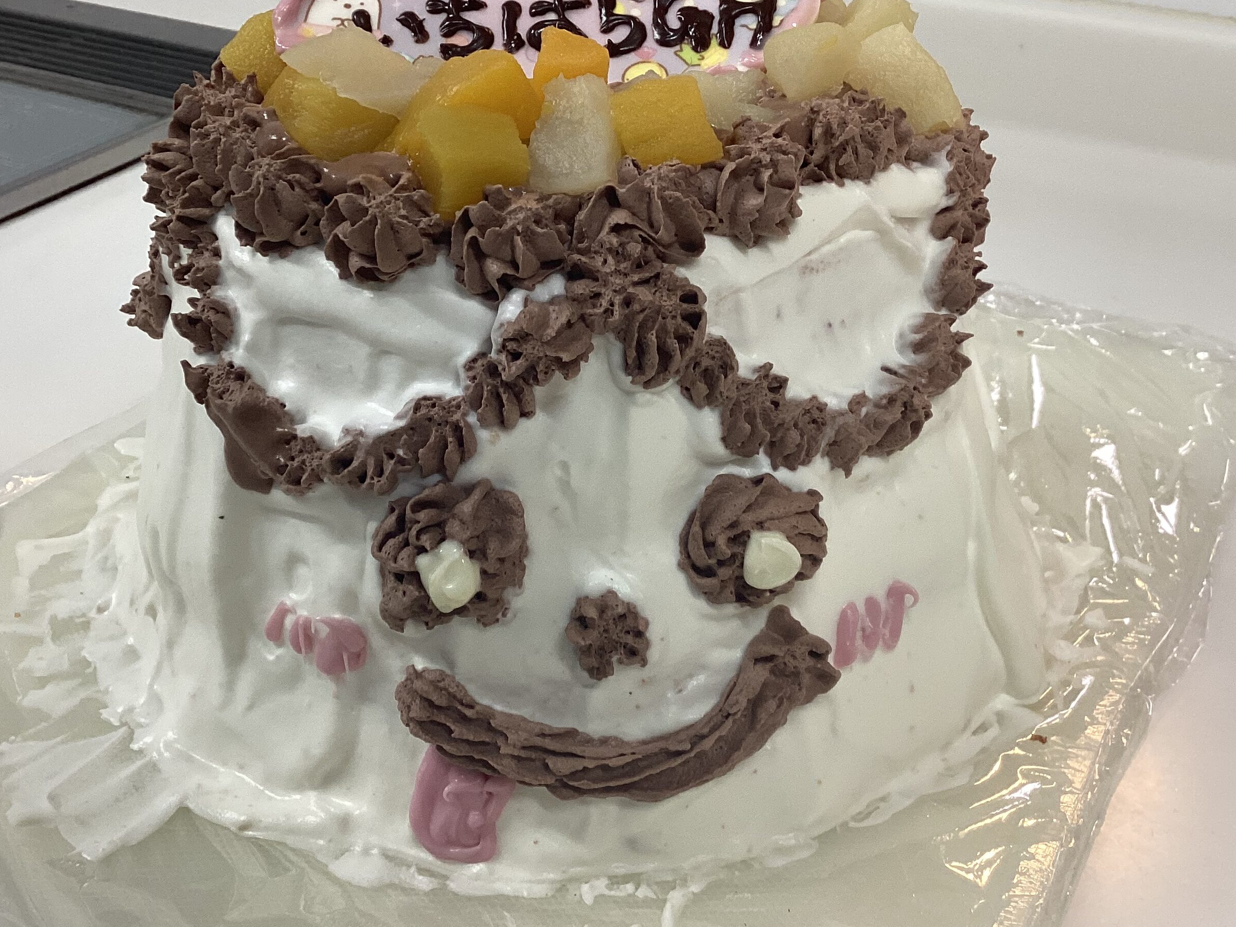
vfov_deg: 34.4
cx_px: 629
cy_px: 460
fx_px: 1500
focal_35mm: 42
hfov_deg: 44.8
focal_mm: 3.3
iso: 80
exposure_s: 1/50
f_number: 2.4
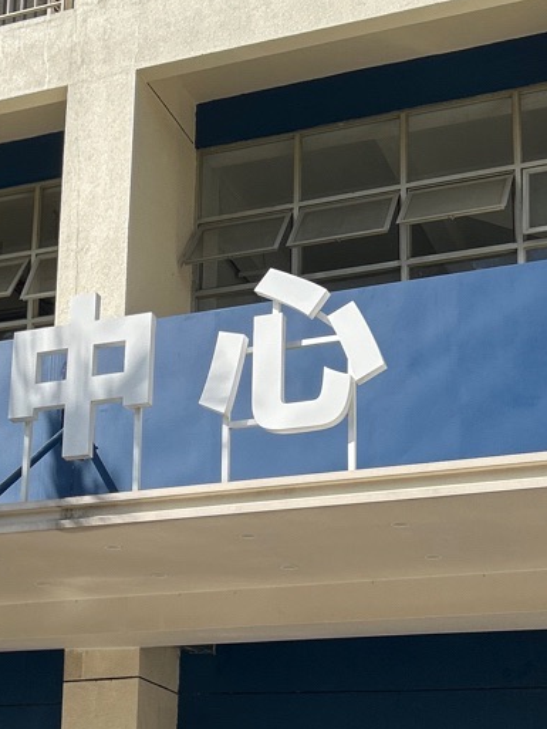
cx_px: 65
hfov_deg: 19.1
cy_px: 460
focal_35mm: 76
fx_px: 1601
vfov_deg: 25.6
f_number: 1.5
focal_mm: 5.7
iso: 50
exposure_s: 1/3257
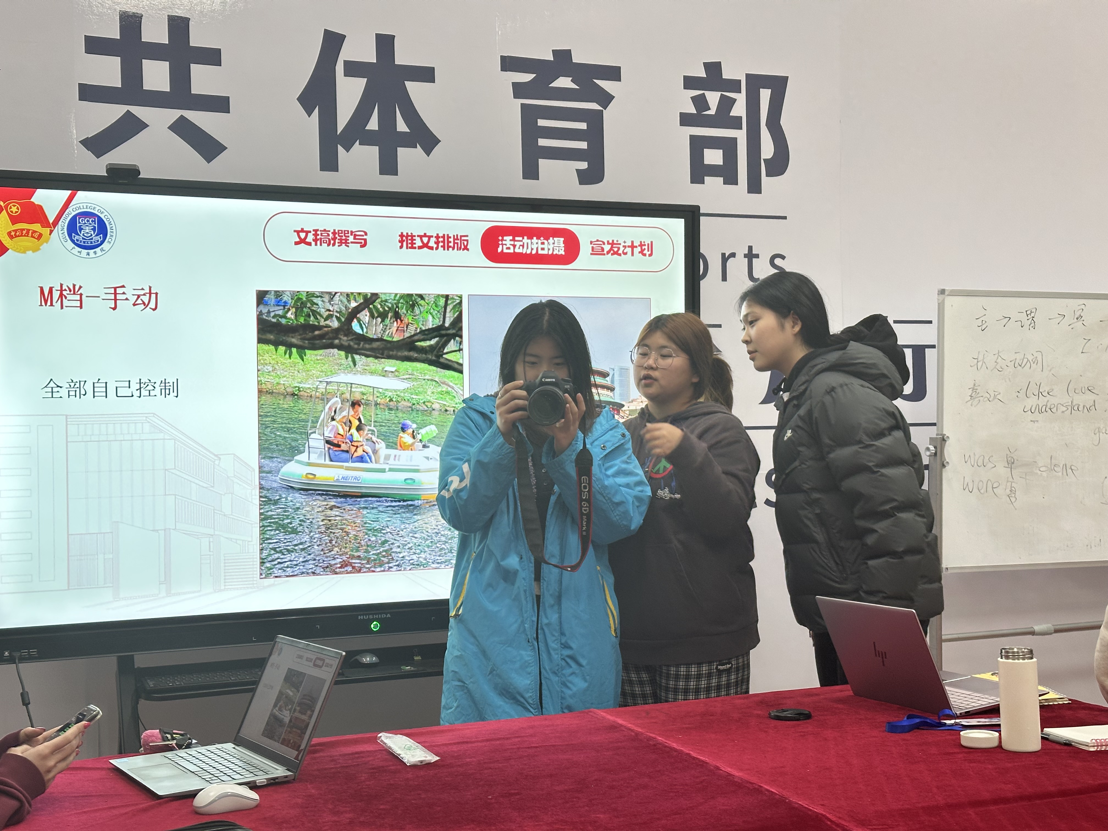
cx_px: 554
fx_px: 1536
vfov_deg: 30.3
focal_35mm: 48
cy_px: 416
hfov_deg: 39.7
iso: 50
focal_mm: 6.86
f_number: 1.78
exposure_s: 1/50
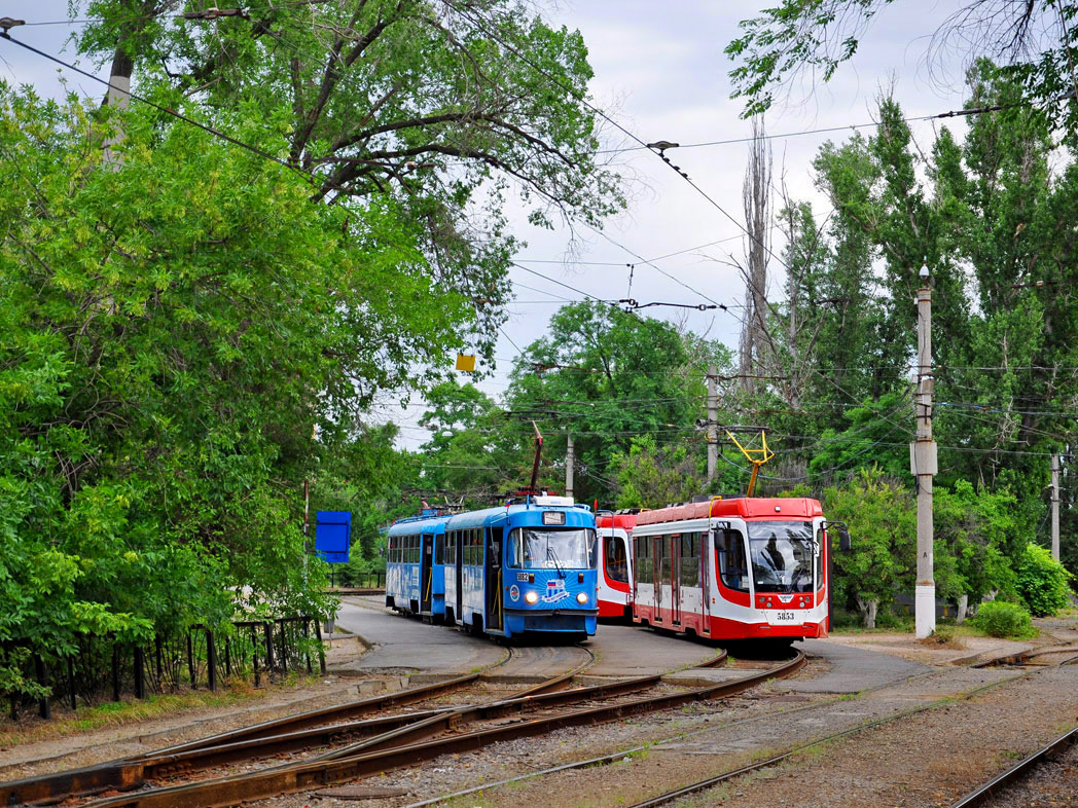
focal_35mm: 66
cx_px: 592
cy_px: 401
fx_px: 2055
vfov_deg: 22.3
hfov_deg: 29.4
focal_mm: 40
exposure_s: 1/250
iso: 220
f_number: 5.6
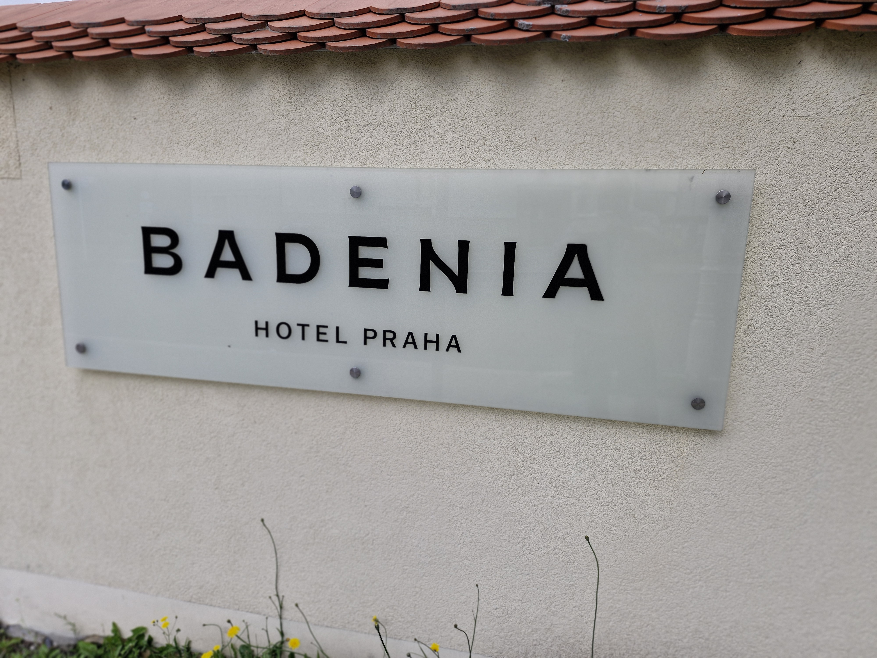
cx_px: 438
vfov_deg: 58.9
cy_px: 329
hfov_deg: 73.9
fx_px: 583
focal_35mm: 23
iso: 50
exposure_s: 1/1276
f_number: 1.8
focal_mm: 5.54
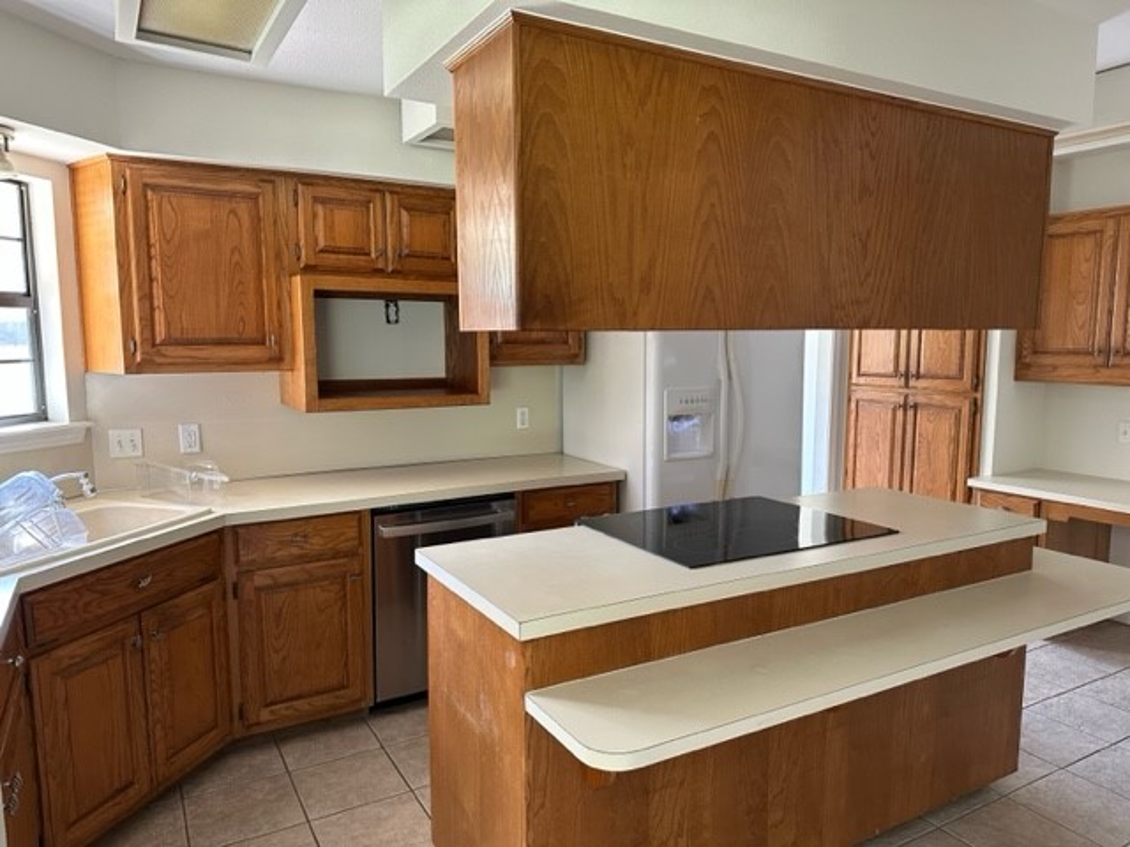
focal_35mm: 24
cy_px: 424
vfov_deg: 56.8
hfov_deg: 71.6
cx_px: 565
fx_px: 783
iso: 250
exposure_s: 1/60
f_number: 1.78
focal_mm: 6.86
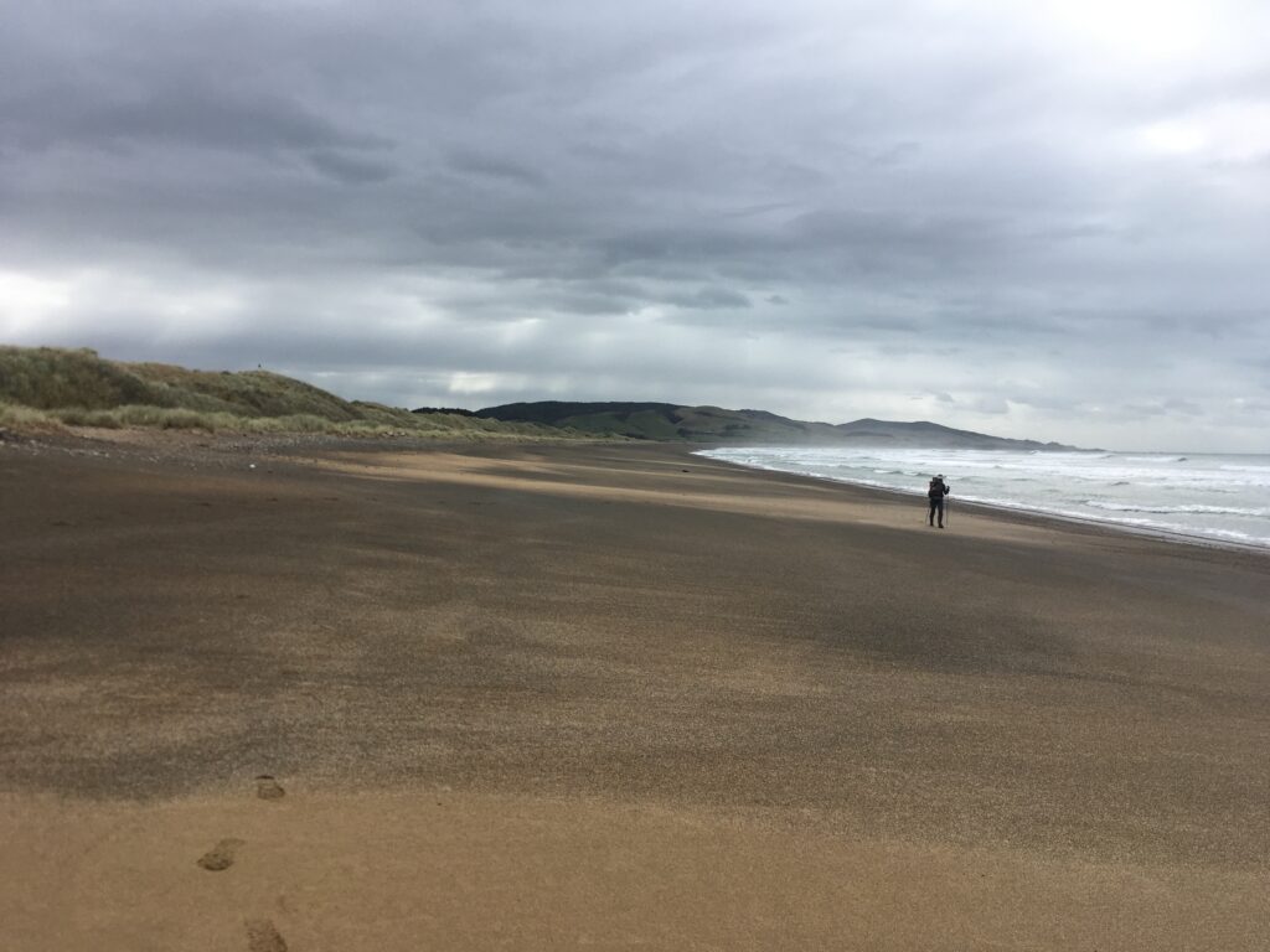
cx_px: 635
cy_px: 476
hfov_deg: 61.7
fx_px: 1064
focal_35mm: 29
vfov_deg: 48.2
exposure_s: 1/1709
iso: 25
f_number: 2.2
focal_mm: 4.15
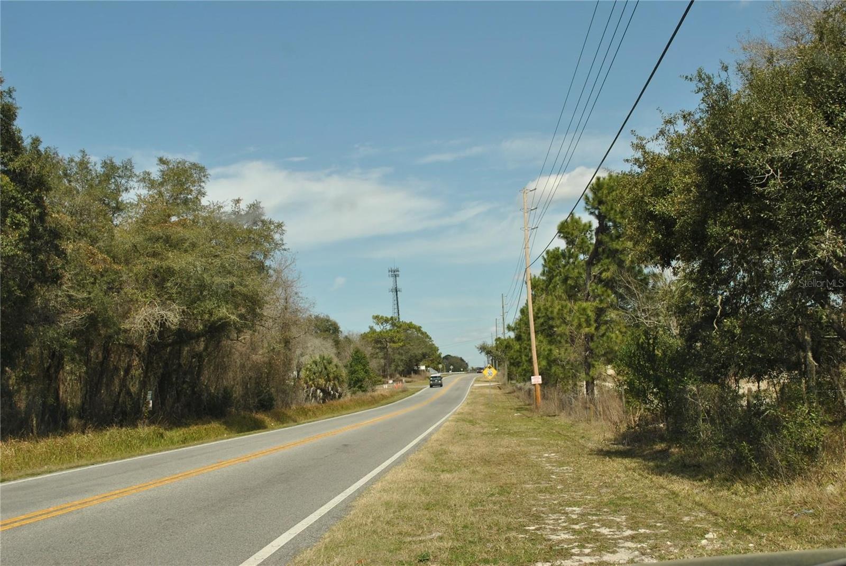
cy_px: 283
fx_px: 917
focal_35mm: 39
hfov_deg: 49.5
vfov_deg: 34.3
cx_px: 423
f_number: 8
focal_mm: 26
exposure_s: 1/250
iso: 100
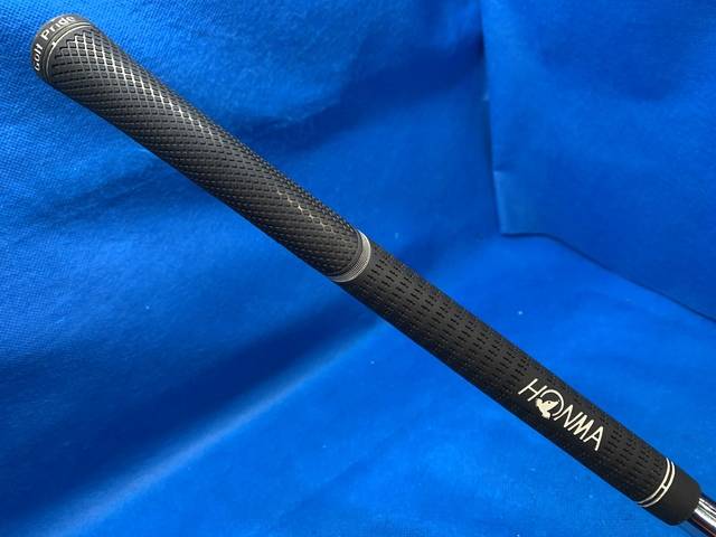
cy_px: 268
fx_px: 538
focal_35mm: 26
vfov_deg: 53.1
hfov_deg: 67.3
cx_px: 358
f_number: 1.8
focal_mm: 4.25
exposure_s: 1/60
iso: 160
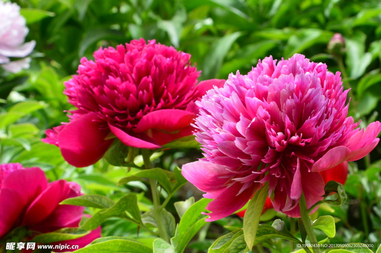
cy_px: 126
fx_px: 2221
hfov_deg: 9.8
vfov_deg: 6.5
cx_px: 190
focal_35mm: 210
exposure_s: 1/250
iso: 1400
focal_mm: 140
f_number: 20
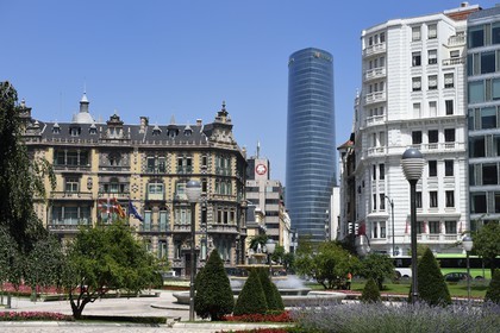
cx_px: 250
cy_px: 166
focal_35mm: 62
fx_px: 861
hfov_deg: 32.4
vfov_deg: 21.9
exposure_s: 1/320
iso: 200
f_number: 13
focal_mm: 62
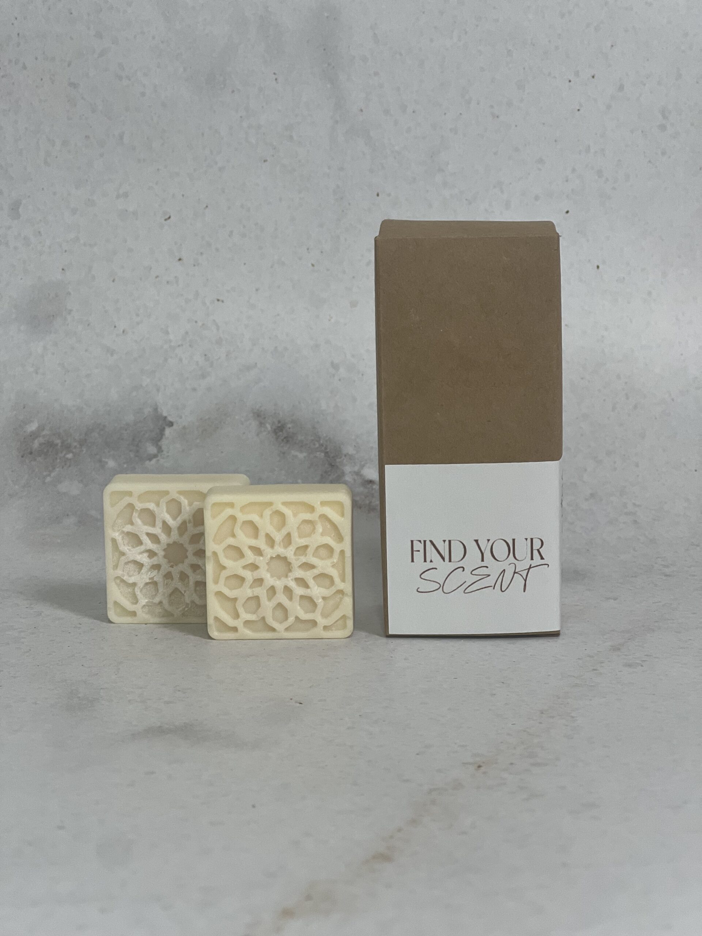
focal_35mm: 77
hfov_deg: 19.1
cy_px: 468
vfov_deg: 25.3
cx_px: 351
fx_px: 2082
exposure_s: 1/121
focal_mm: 9
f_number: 2.8
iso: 125
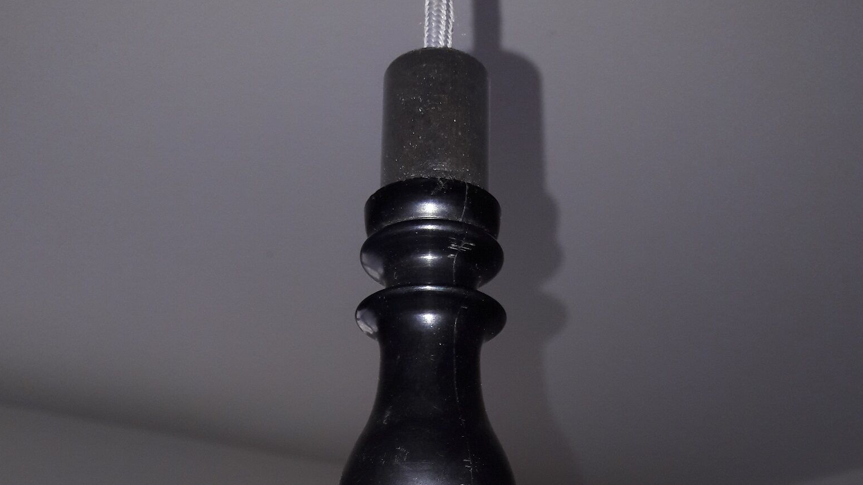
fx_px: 938
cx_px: 432
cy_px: 470
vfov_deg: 27.5
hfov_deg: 49.4
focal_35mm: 41
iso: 80
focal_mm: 3.7
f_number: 1.9
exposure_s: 1/100
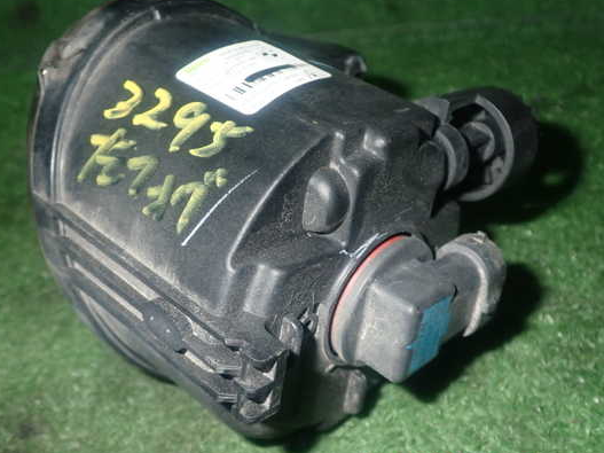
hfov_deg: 45.7
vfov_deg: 35.1
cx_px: 279
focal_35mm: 41
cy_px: 222
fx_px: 715
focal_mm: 6.37
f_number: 7.1
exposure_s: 1/40
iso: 400
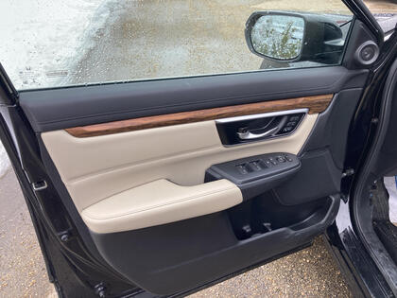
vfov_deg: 49.7
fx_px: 321
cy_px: 149
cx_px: 198
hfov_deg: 63.4
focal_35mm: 28
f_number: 1.8
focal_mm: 3.99
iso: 20
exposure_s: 1/171
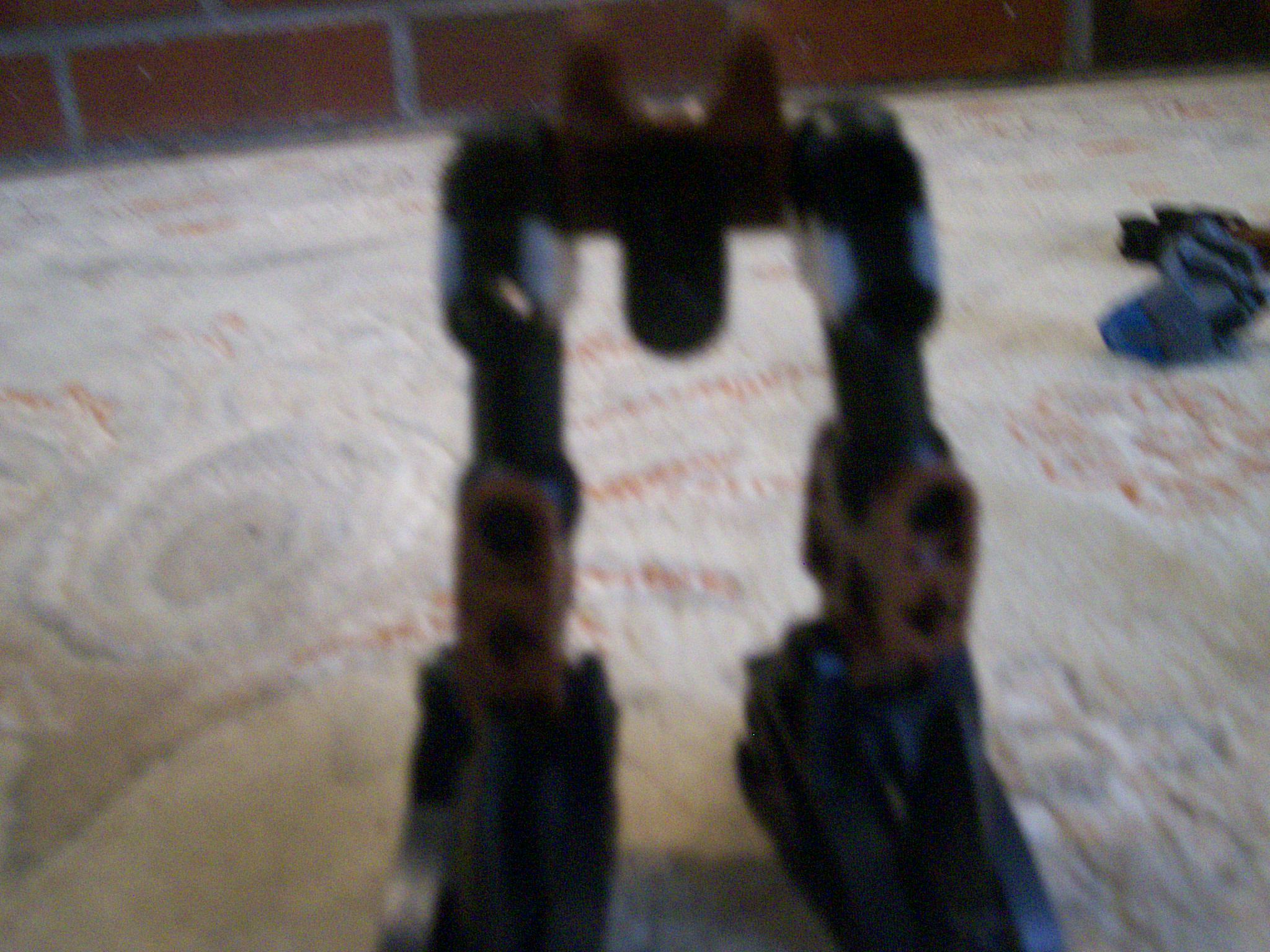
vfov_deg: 39.7
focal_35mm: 36
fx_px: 1321
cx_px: 635
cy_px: 476
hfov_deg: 51.4
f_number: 4.5
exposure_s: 1/8
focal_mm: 5.9
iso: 400
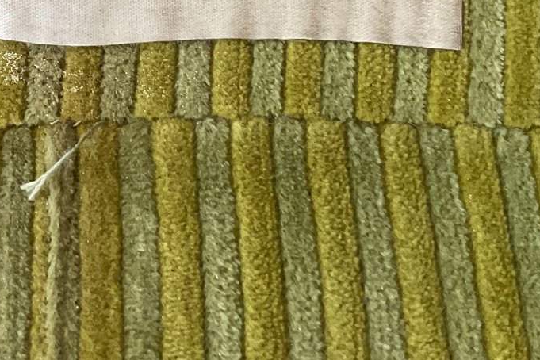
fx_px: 1005
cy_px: 2
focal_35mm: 67
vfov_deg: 19.7
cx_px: 108
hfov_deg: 29.4
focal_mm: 3
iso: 160
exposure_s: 1/60
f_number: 1.8
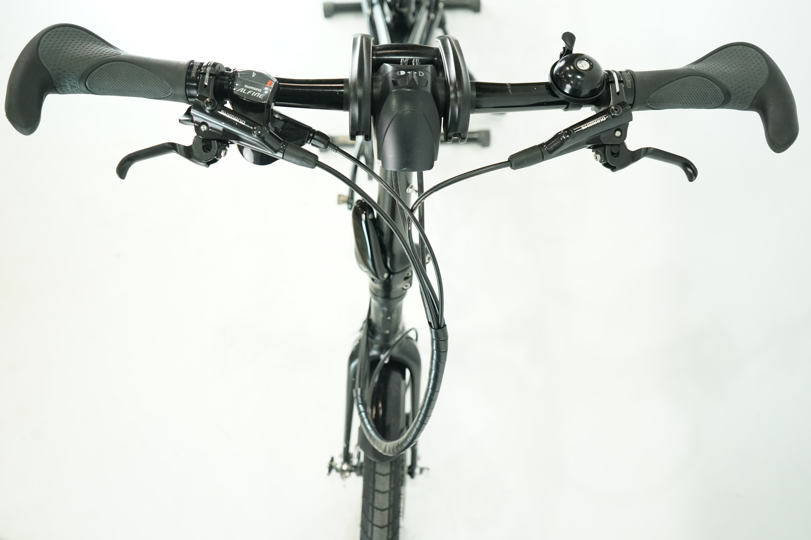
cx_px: 406
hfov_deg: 58.7
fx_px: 721
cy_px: 270
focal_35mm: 32
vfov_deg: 41.1
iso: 2500
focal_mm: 32
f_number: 5
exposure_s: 1/200
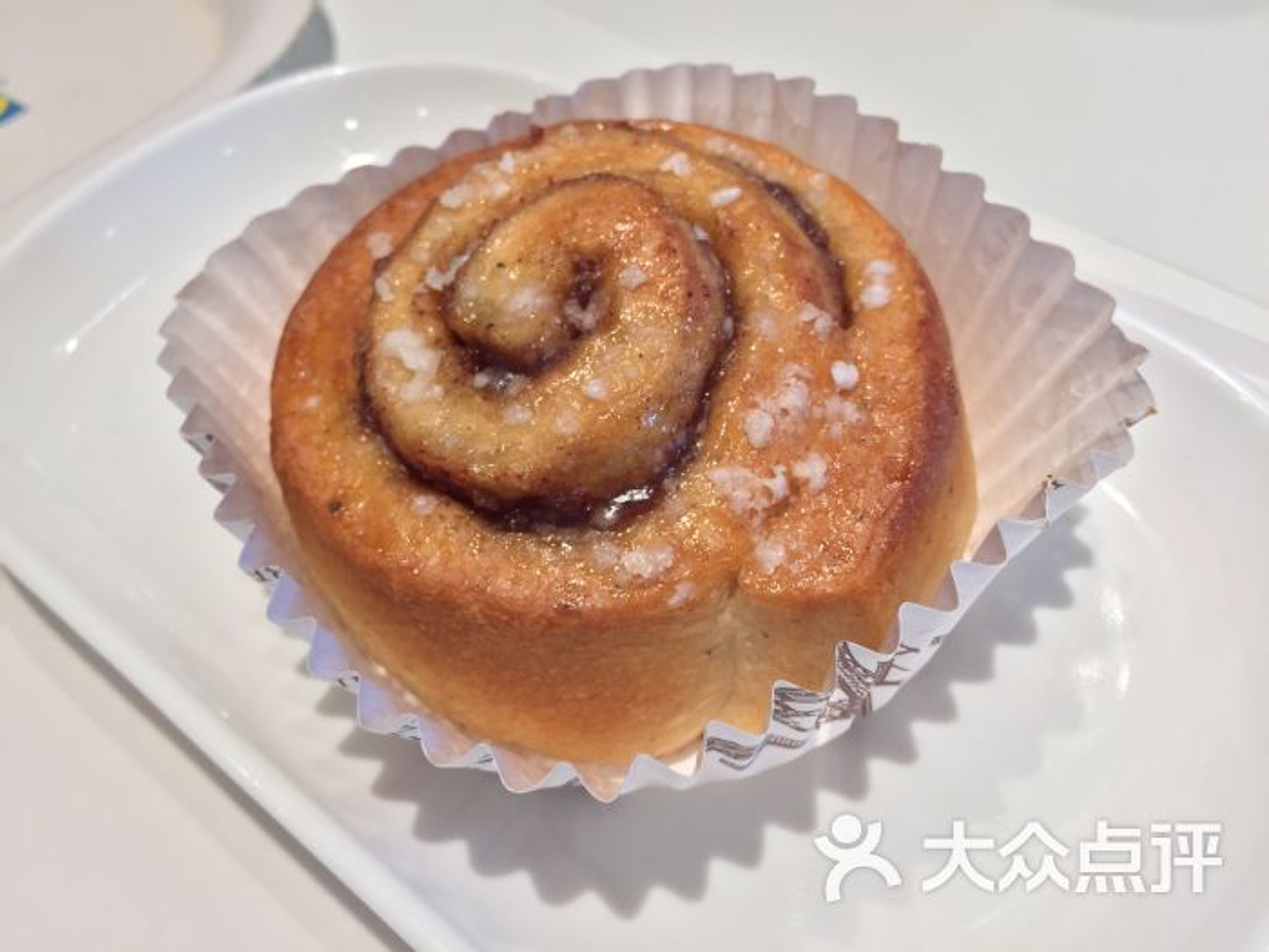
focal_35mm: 29
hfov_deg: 61.7
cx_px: 634
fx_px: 1063
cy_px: 476
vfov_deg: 48.2
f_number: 2.2
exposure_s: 1/33
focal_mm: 4.15
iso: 32
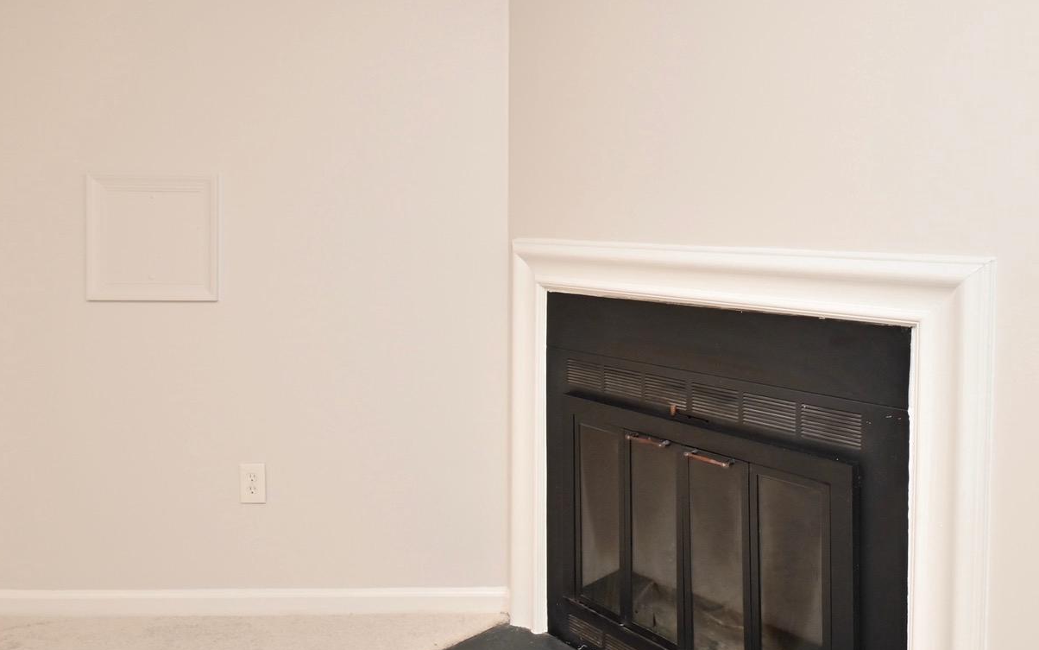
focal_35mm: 26
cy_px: 214
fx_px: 736
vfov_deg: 46.8
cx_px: 597
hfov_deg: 70.0
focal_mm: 10
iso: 200
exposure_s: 1/13
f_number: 7.1
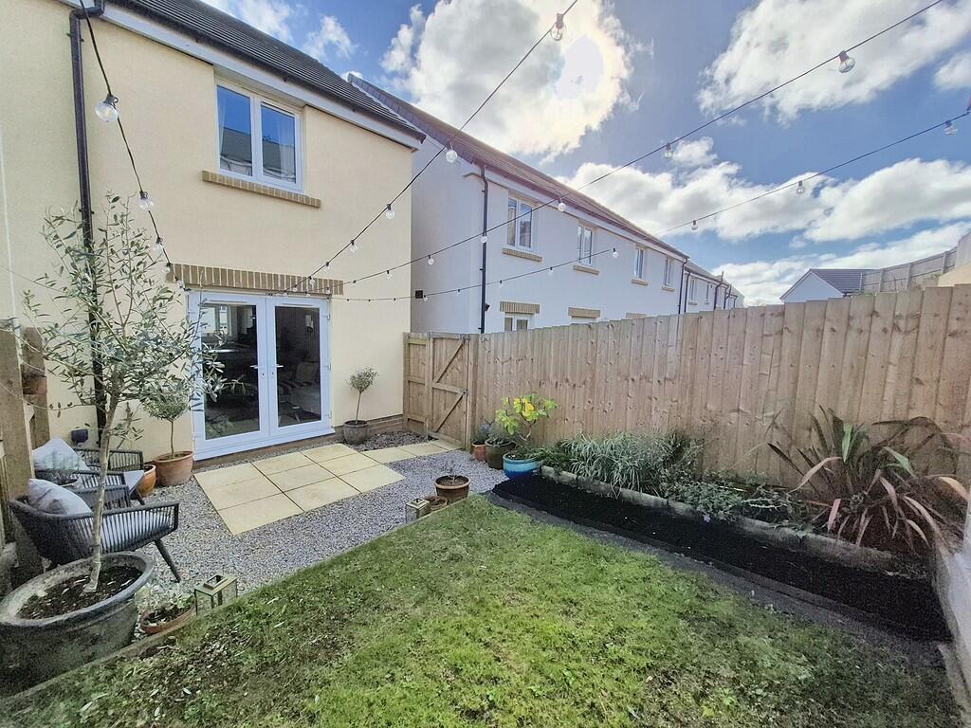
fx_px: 365
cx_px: 486
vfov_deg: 89.9
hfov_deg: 106.2
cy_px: 364
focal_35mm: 13
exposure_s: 1/2028
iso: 50
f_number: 2.2
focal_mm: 1.7
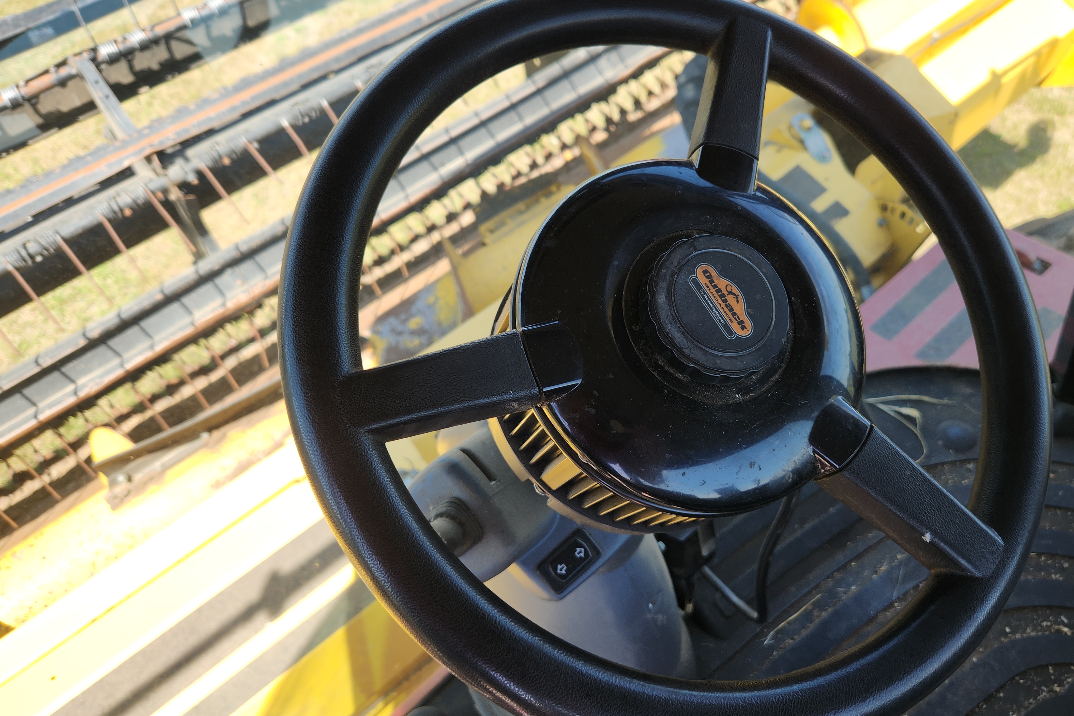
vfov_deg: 47.9
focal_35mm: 27
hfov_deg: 67.3
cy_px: 362
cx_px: 584
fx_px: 805
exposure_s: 1/290
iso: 20
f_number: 1.8
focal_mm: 5.4
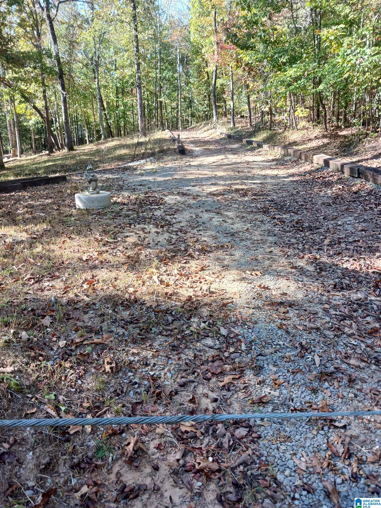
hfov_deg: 51.4
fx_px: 396
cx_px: 190
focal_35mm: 27
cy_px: 254
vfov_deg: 65.3
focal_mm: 4
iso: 50
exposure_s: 1/60
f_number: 1.8
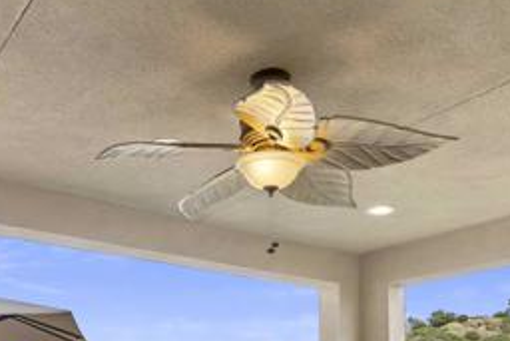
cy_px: 402
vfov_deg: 29.2
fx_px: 567
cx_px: 199
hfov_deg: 48.1
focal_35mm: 40
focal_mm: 16
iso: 500
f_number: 8
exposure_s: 1/30
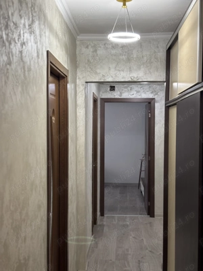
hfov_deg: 28.0
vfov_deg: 36.8
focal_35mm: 52
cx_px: 102
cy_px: 136
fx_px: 407
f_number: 1.6
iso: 80
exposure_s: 1/50
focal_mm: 5.96
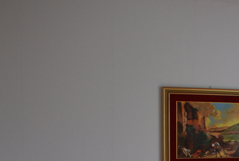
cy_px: 193
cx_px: 322
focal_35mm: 90
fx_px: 599
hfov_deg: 20.4
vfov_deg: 14.8
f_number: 4
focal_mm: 20
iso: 400
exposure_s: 1/60
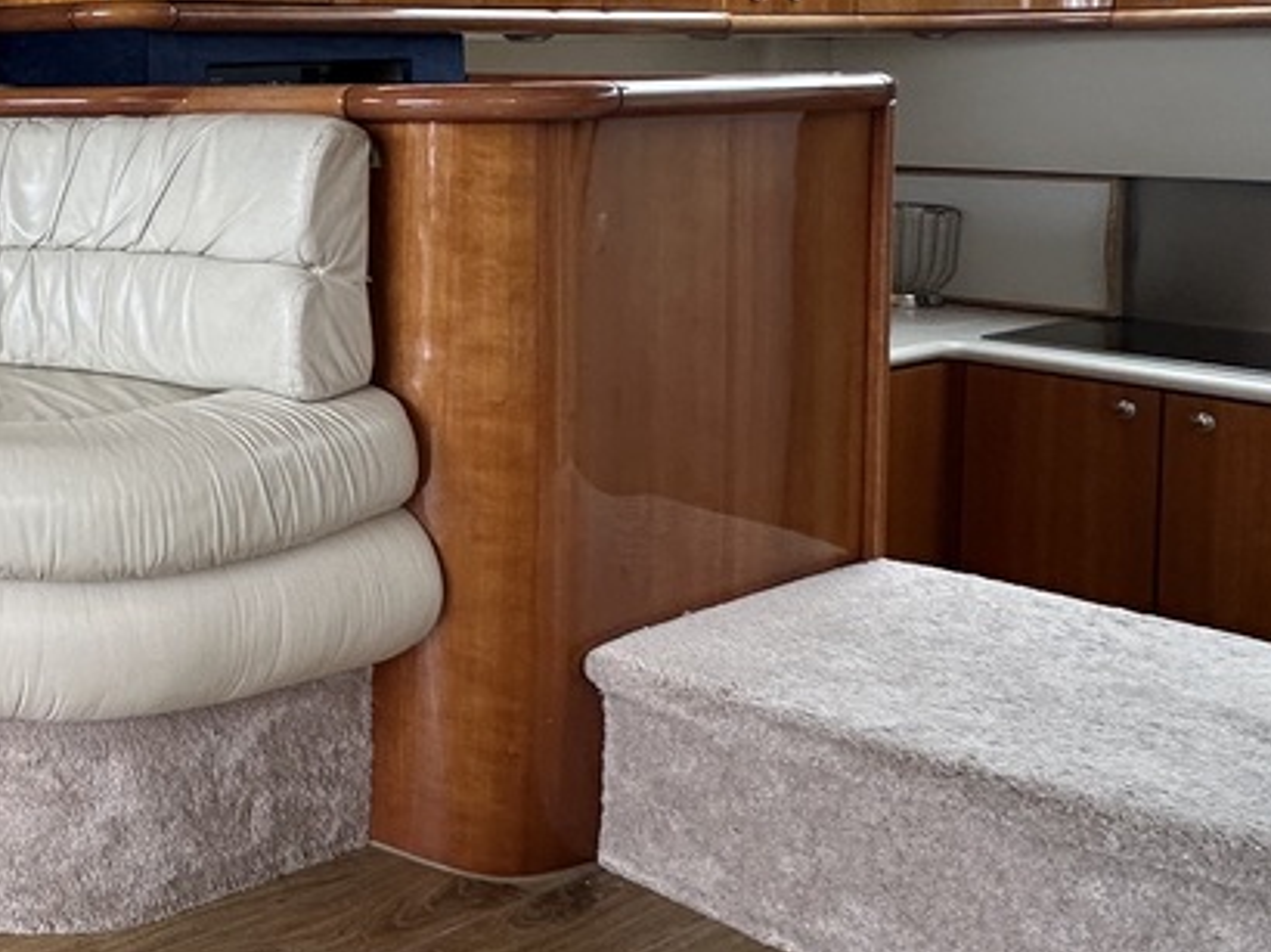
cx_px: -347
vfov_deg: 33.6
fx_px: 1505
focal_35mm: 41
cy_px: 133
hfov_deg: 34.1
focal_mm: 2.22
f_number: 2.2
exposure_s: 1/99
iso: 125
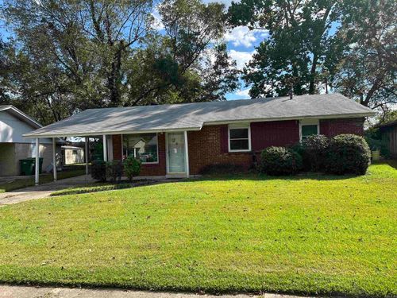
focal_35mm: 26
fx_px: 298
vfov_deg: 53.1
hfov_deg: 67.3
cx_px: 198
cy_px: 149
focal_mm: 5.7
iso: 50
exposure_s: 1/2165
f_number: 1.5
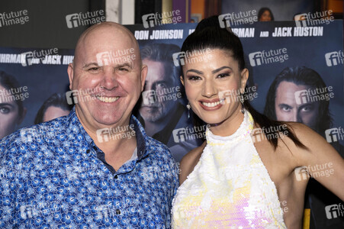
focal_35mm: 73
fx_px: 697
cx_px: 172
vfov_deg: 18.6
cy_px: 114
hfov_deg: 27.7
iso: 800
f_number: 5.6
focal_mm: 73
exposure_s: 1/200
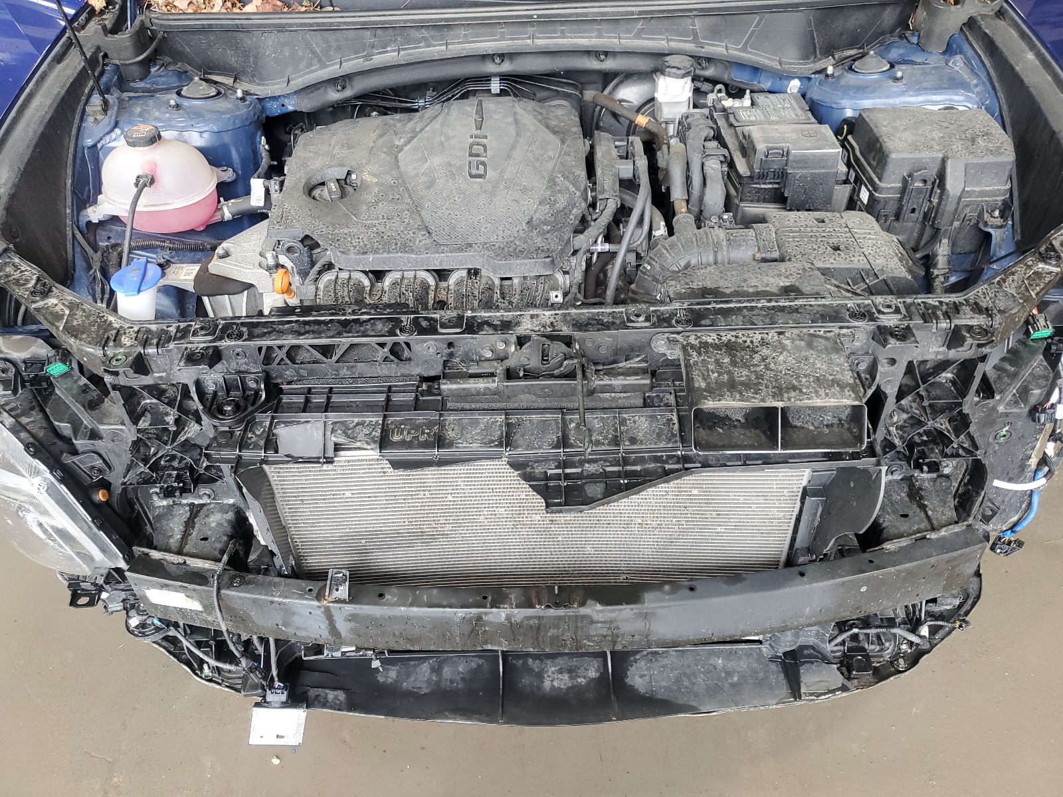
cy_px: 398
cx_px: 532
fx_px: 798
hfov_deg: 67.3
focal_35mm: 26
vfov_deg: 53.1
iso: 97
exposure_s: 1/60.2
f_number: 1.5
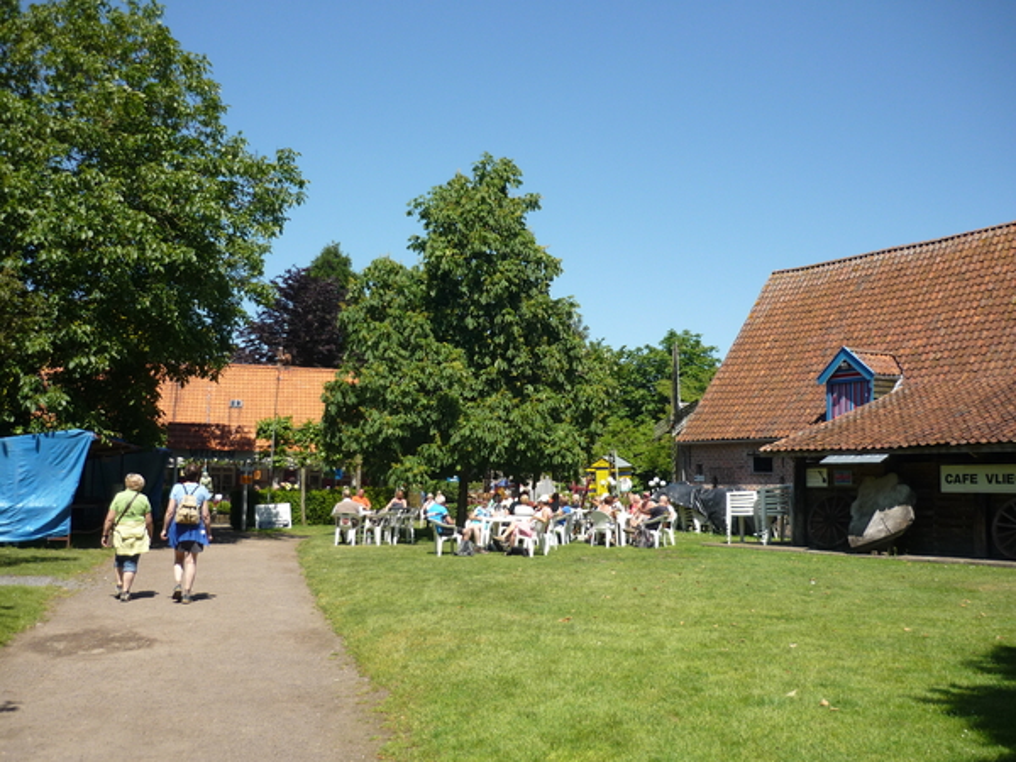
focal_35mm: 33
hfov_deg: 55.4
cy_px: 381
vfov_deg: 42.9
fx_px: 969
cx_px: 508
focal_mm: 5.5
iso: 100
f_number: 8
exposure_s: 1/160
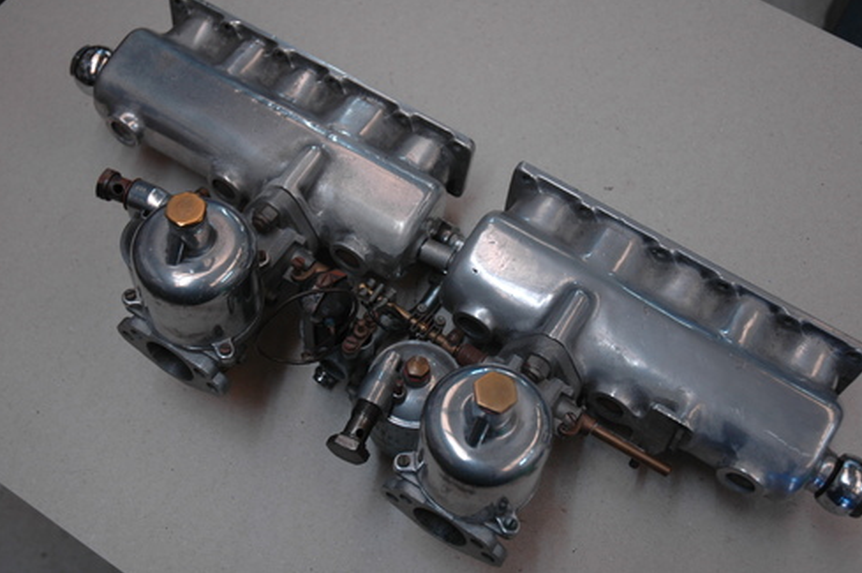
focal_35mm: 48
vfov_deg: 28.3
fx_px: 1136
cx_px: 435
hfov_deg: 41.5
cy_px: 284
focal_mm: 31
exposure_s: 1/80
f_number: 4.5
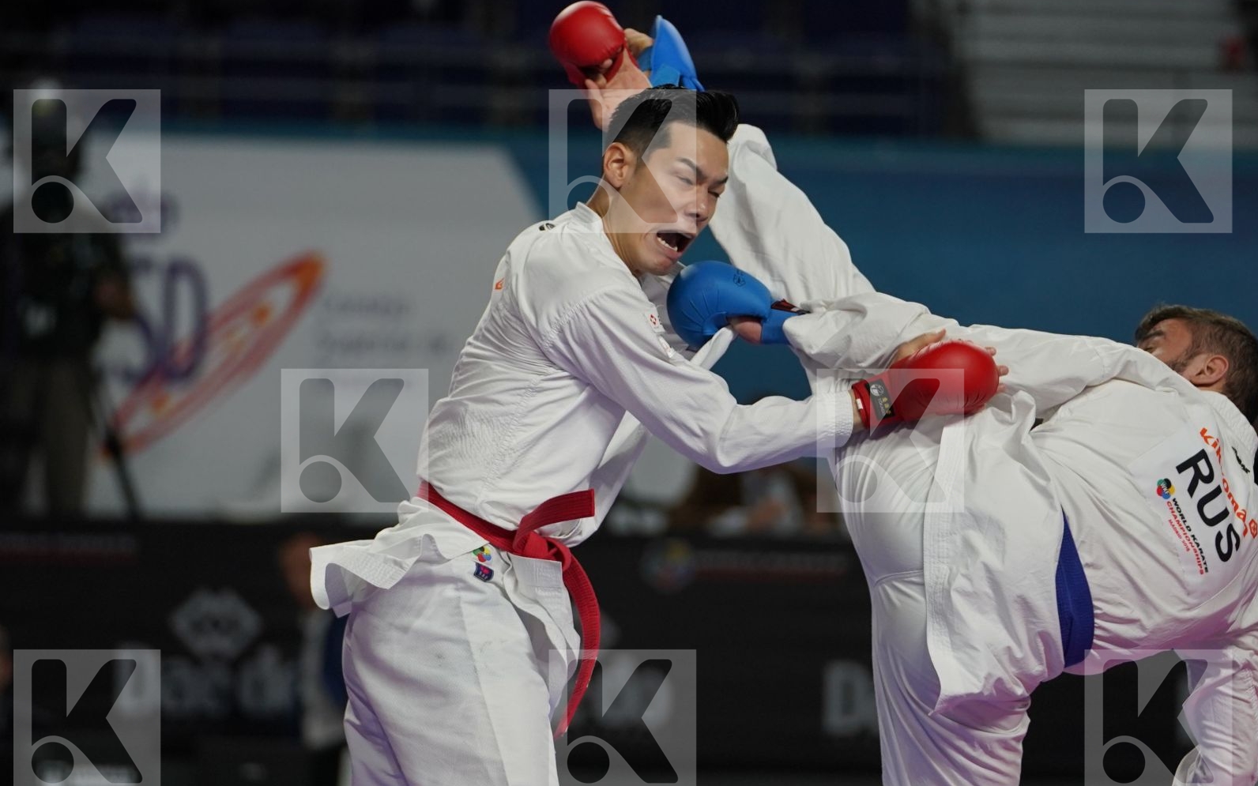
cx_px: 623
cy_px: 441
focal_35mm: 295
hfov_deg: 7.1
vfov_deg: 4.5
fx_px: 10114
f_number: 2.8
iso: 1000
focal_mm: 171
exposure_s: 1/1000
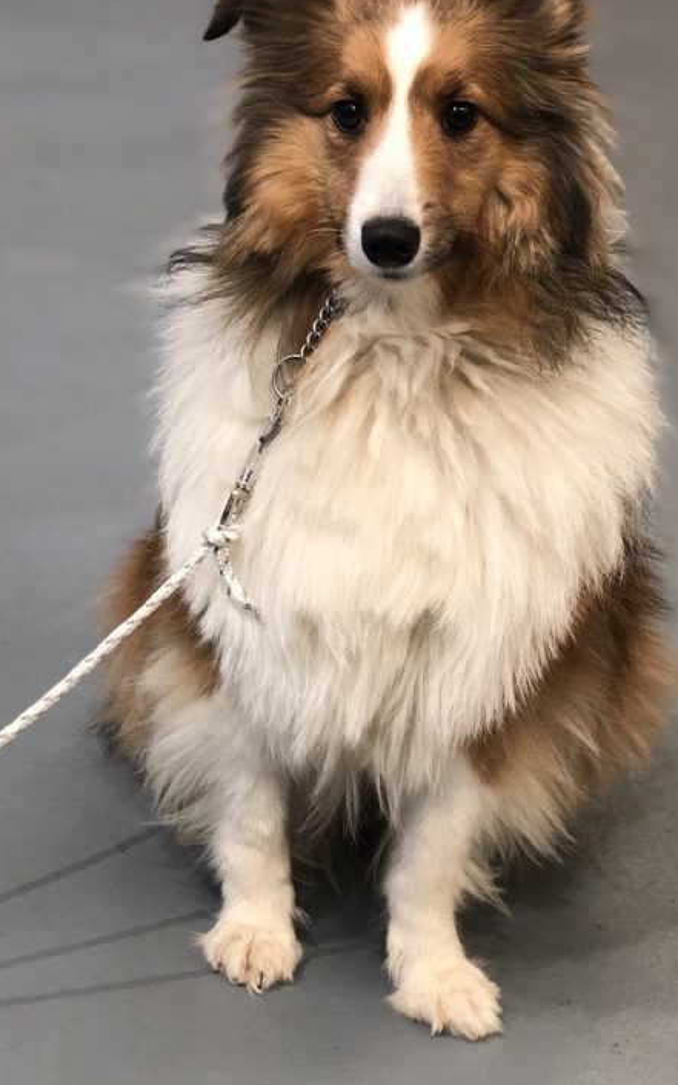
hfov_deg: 16.3
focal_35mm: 80
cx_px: 355
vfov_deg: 25.8
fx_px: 2364
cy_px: 512
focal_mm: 6
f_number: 2.4
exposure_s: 1/60
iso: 80
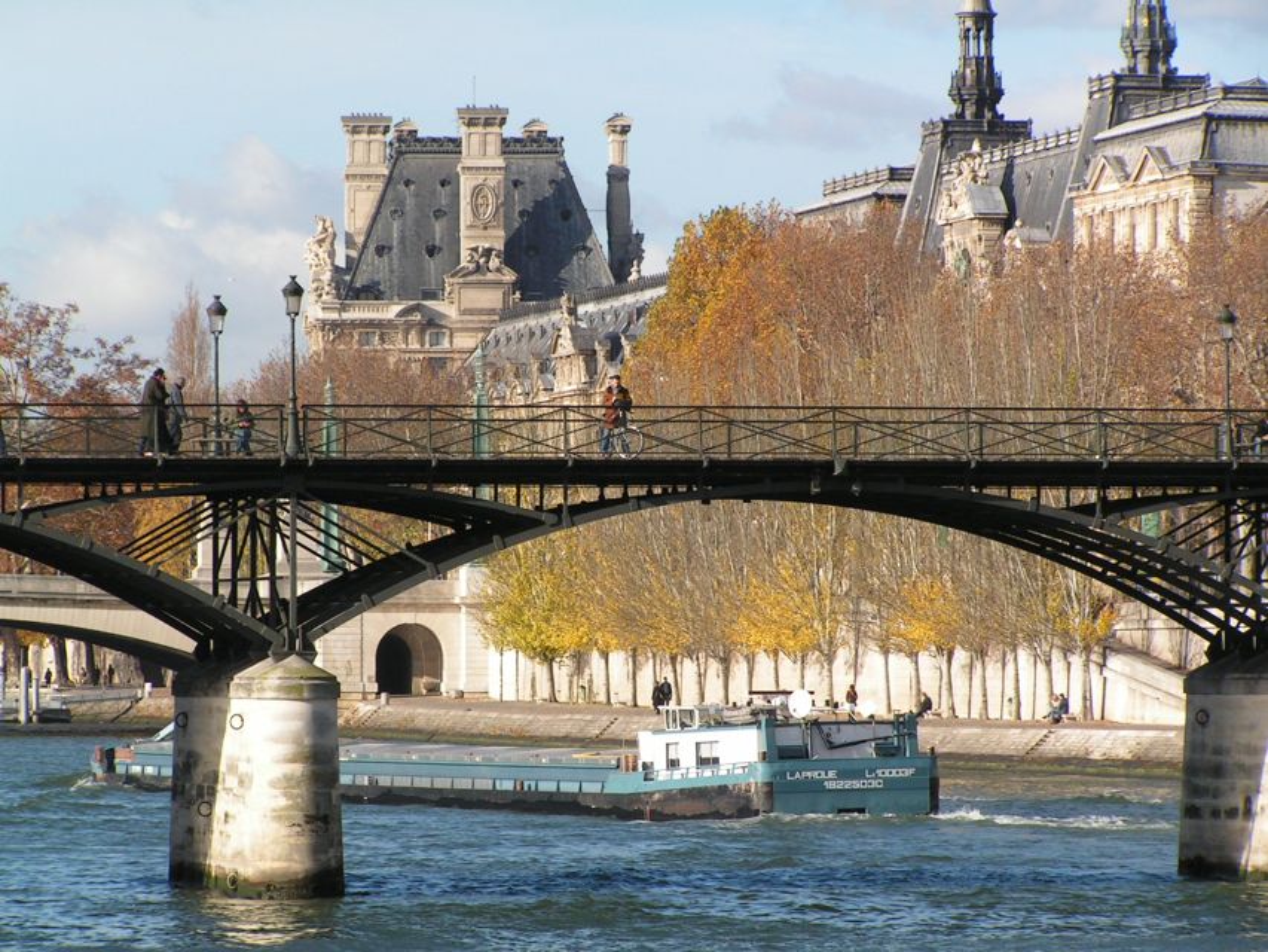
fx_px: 8390
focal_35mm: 229
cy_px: 476
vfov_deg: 6.5
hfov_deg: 8.6
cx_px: 634
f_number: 4.5
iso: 50
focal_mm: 38.1
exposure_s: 1/400
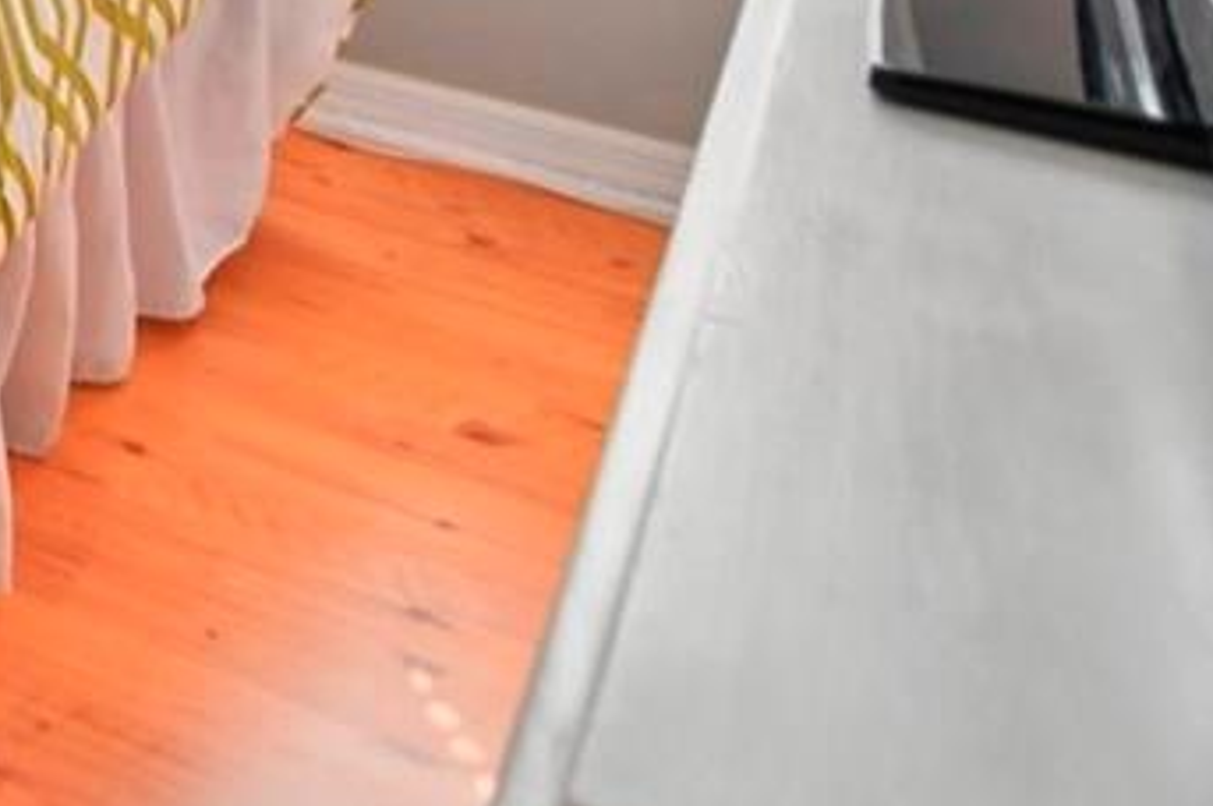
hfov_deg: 18.2
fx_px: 2356
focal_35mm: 70
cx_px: -1266
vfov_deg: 15.0
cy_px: -898
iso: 400
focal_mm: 15
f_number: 8
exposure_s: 1/40
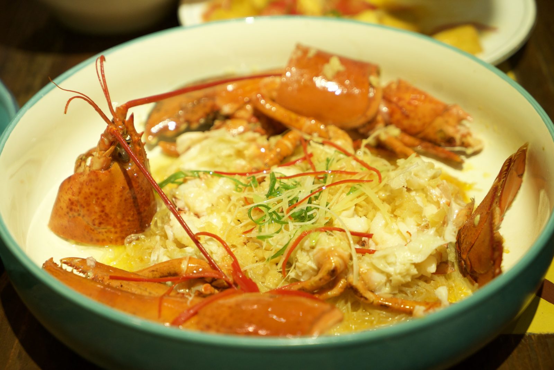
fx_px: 1078
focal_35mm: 70
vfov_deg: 19.5
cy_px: 185
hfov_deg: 28.8
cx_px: 277
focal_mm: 70
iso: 2000
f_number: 5
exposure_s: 1/80
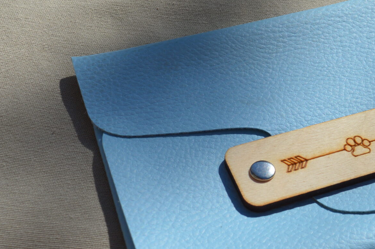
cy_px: 143
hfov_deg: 22.4
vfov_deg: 15.3
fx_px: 927
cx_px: 329
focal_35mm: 89
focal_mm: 27
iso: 100
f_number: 10
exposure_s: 1/400
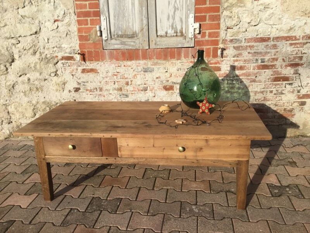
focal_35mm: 31
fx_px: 278
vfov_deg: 45.4
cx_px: 155
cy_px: 116
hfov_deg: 58.4
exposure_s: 1/1217
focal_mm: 3.3
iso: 25
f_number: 2.4
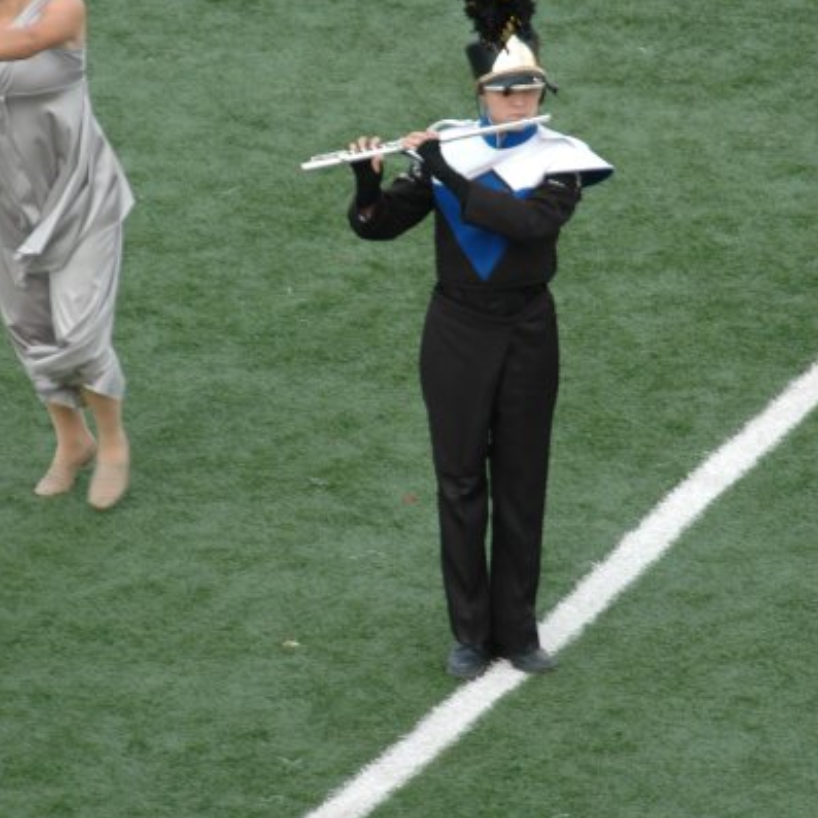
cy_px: 338
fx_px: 20613
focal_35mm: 771
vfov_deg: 2.3
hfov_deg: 2.3
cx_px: 409
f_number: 5.6
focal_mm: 400
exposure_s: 1/200
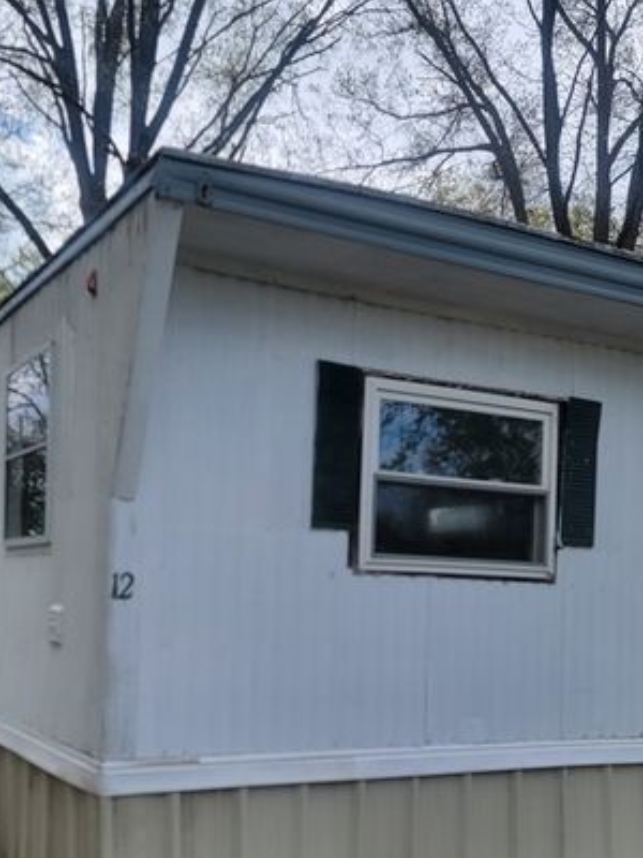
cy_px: 604
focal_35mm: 40
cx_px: 219
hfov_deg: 35.6
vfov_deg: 45.7
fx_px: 991
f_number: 1.8
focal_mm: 6.7
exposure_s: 1/697
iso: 16
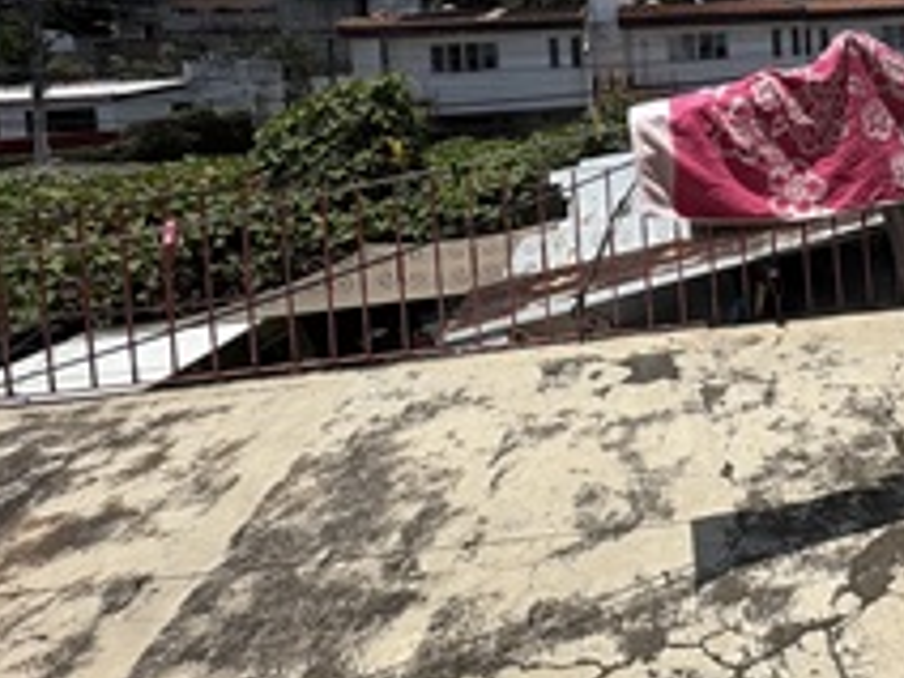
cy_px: 109
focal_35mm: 29
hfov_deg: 55.9
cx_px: 759
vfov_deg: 45.1
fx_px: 757
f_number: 2.2
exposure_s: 1/2415
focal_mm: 2.22
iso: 50
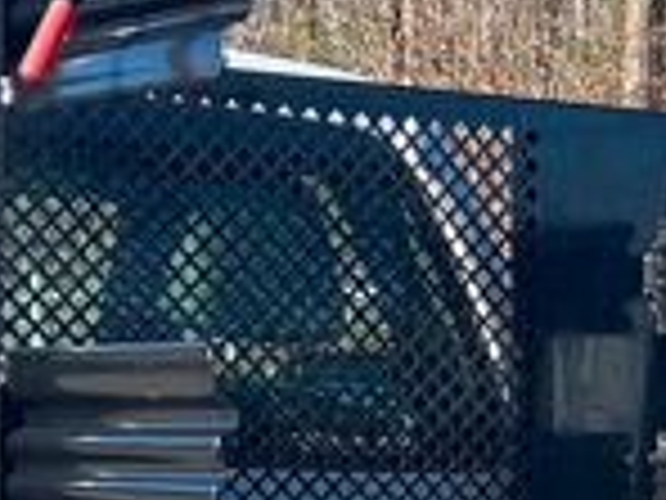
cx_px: 675
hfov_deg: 10.9
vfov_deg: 7.9
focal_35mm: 180
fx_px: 3463
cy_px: 977
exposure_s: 1/1511
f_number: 1.5
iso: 50
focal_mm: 5.7
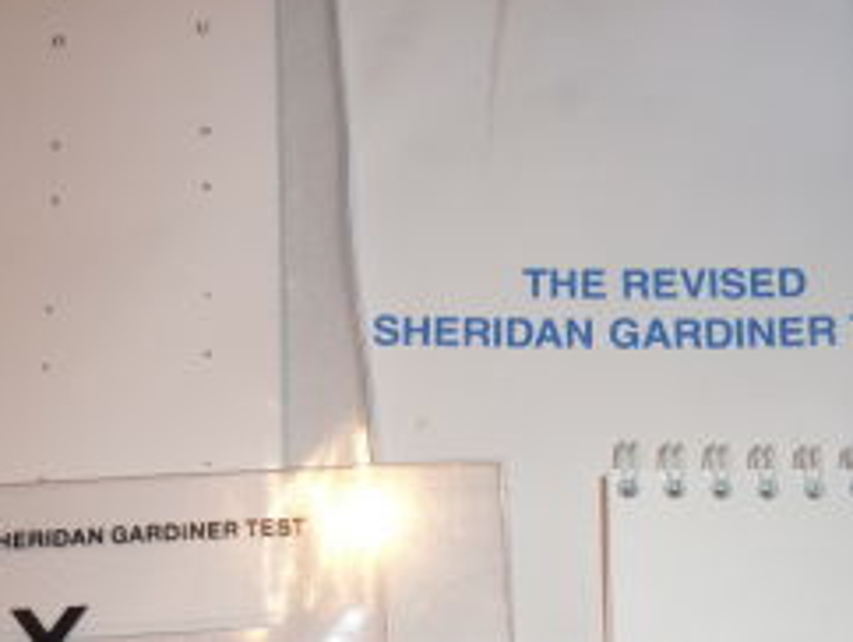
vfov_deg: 24.8
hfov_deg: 33.1
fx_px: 1431
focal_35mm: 58
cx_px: 525
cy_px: 527
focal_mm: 4.5
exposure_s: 1/30
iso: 100
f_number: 3.3
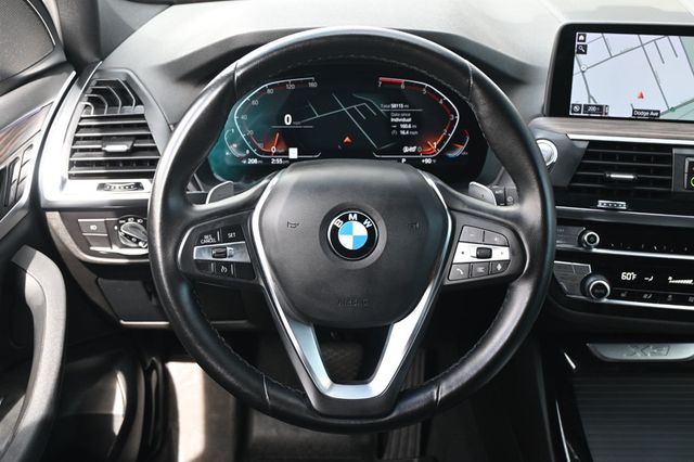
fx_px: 809
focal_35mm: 42
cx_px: 347
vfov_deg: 31.9
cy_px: 231
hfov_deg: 46.4
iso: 720
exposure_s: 1/125
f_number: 4.5
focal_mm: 28
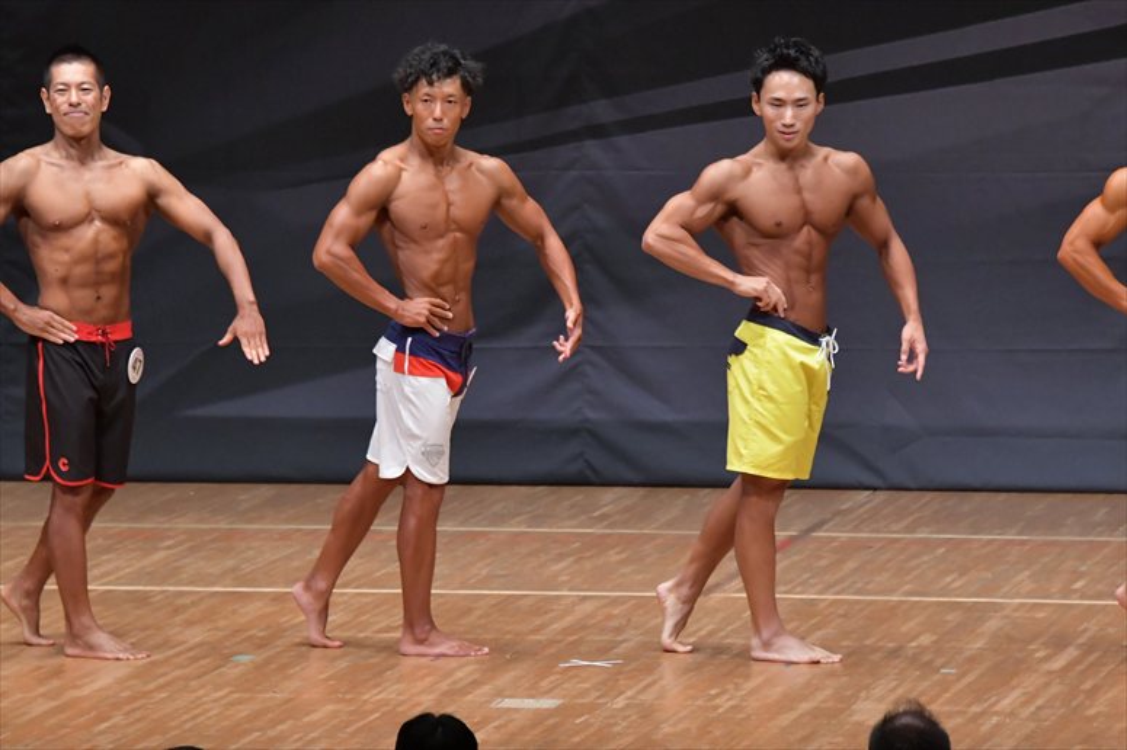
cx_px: 564
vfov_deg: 5.1
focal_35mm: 270
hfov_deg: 7.6
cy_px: 375
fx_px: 8448
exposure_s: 1/400
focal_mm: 180
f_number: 5.6
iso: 6400
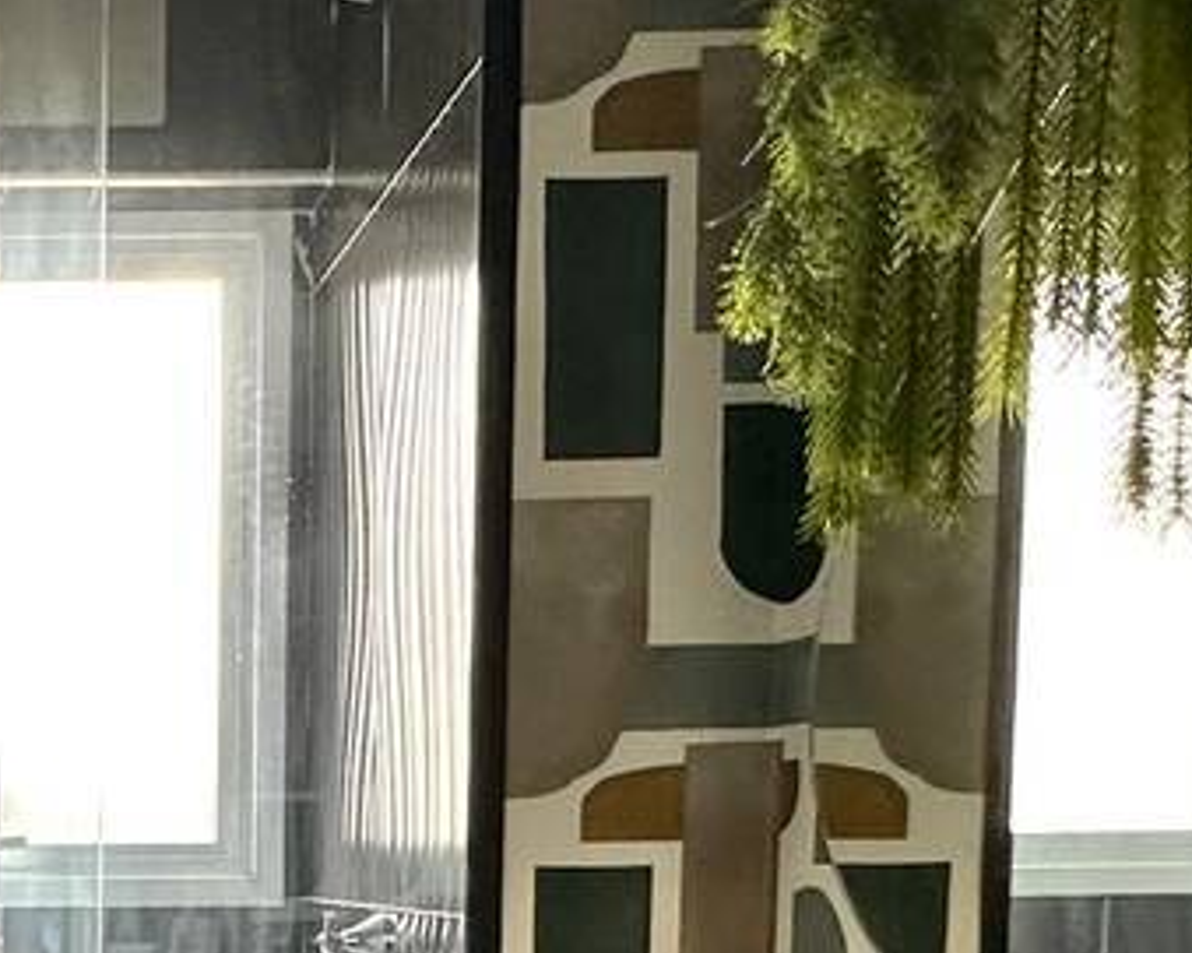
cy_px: 1080
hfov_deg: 29.4
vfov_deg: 24.3
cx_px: -109
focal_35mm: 58
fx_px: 2046
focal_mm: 2.22
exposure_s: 1/120
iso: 200
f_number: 2.2
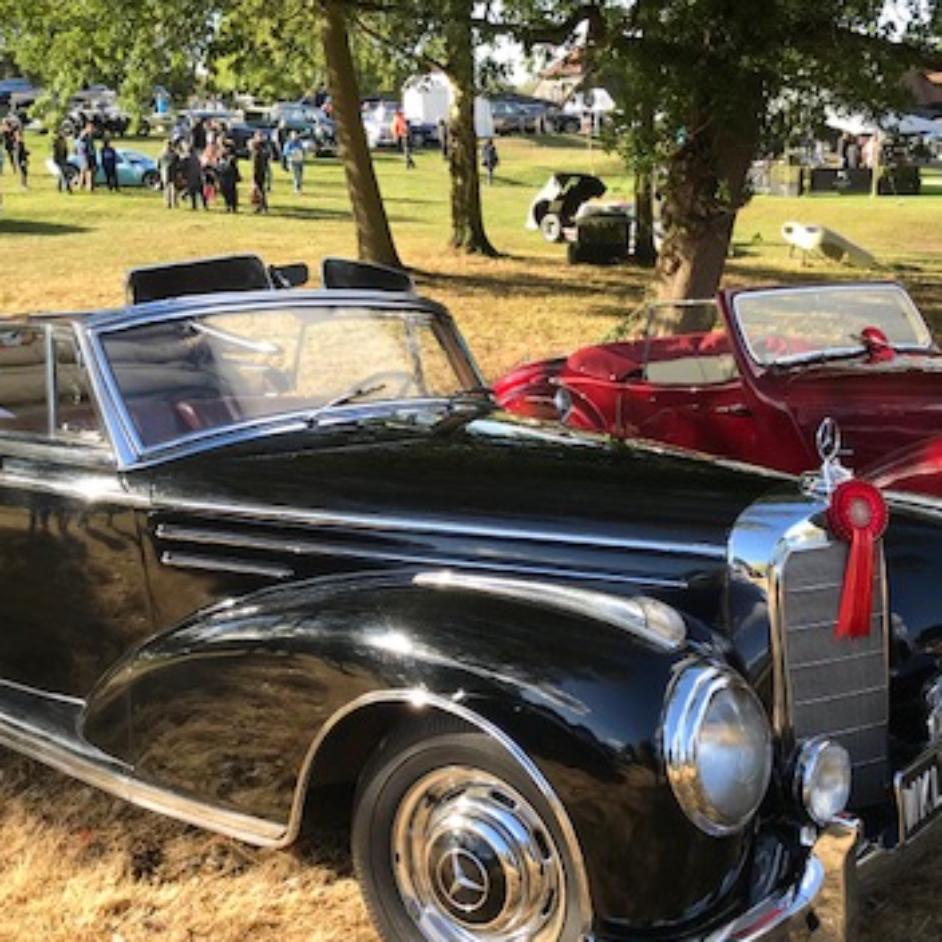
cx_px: 541
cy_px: 508
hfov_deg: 37.5
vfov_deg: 37.5
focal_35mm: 45
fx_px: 1385
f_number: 1.8
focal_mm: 3.99
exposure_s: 1/460
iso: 20
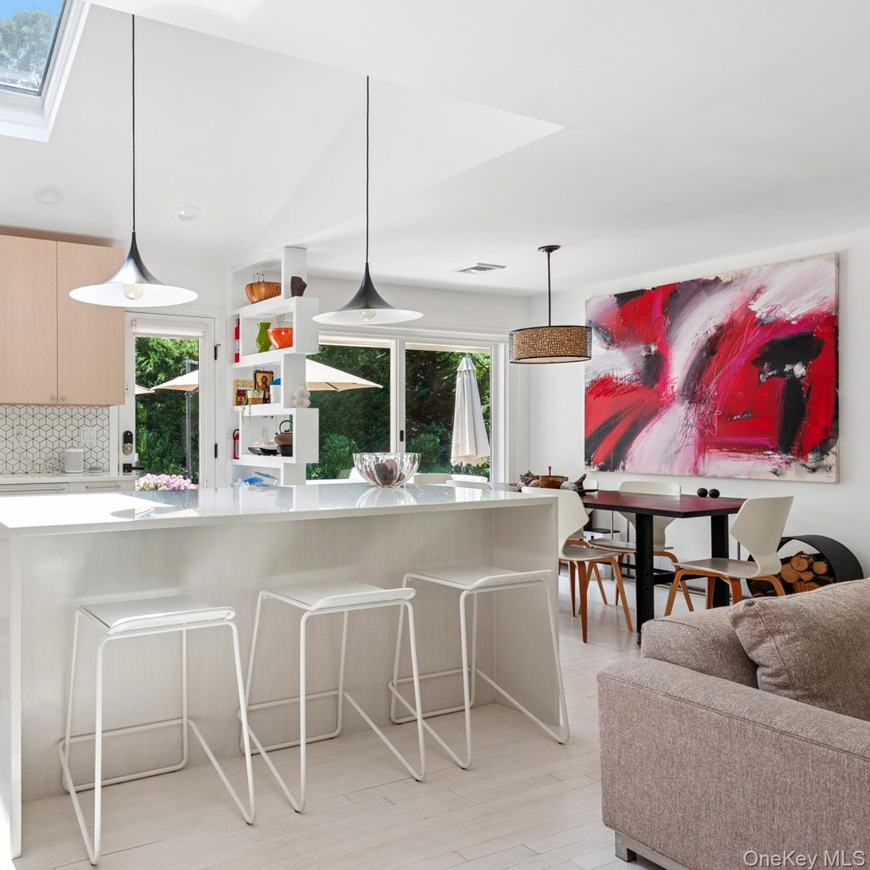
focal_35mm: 27
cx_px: 215
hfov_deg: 56.1
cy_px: 436
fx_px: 768
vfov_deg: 59.1
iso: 400
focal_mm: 21
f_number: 8
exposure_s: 1/125
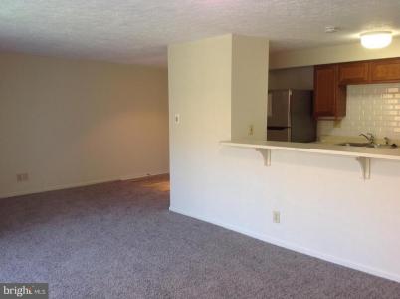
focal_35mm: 35
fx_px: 404
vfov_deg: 40.6
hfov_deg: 52.7
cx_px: 200
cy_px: 150
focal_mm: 4.28
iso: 50
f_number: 2.4
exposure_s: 1/24
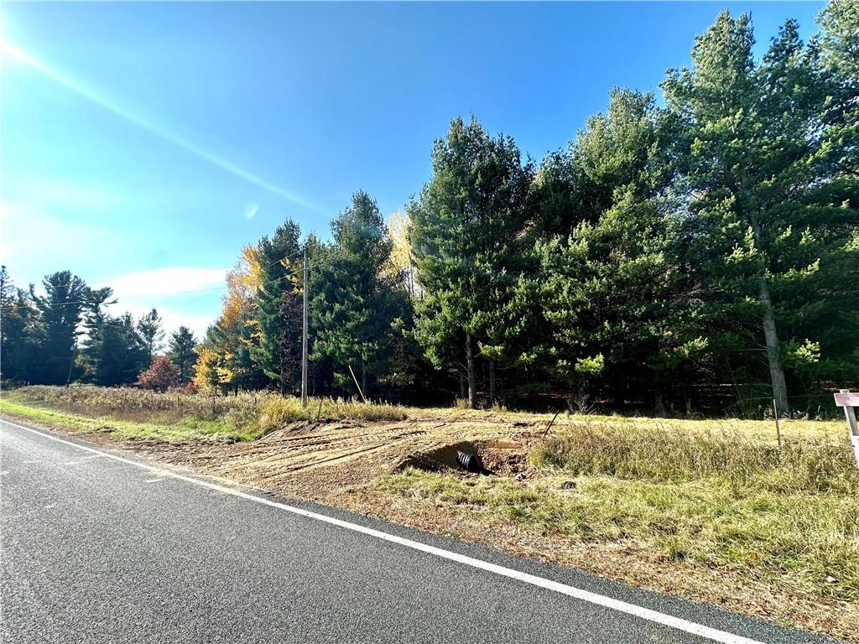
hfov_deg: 102.1
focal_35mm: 14
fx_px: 347
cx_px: 430
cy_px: 322
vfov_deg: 85.7
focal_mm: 2.22
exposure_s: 1/739
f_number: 2.2
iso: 40
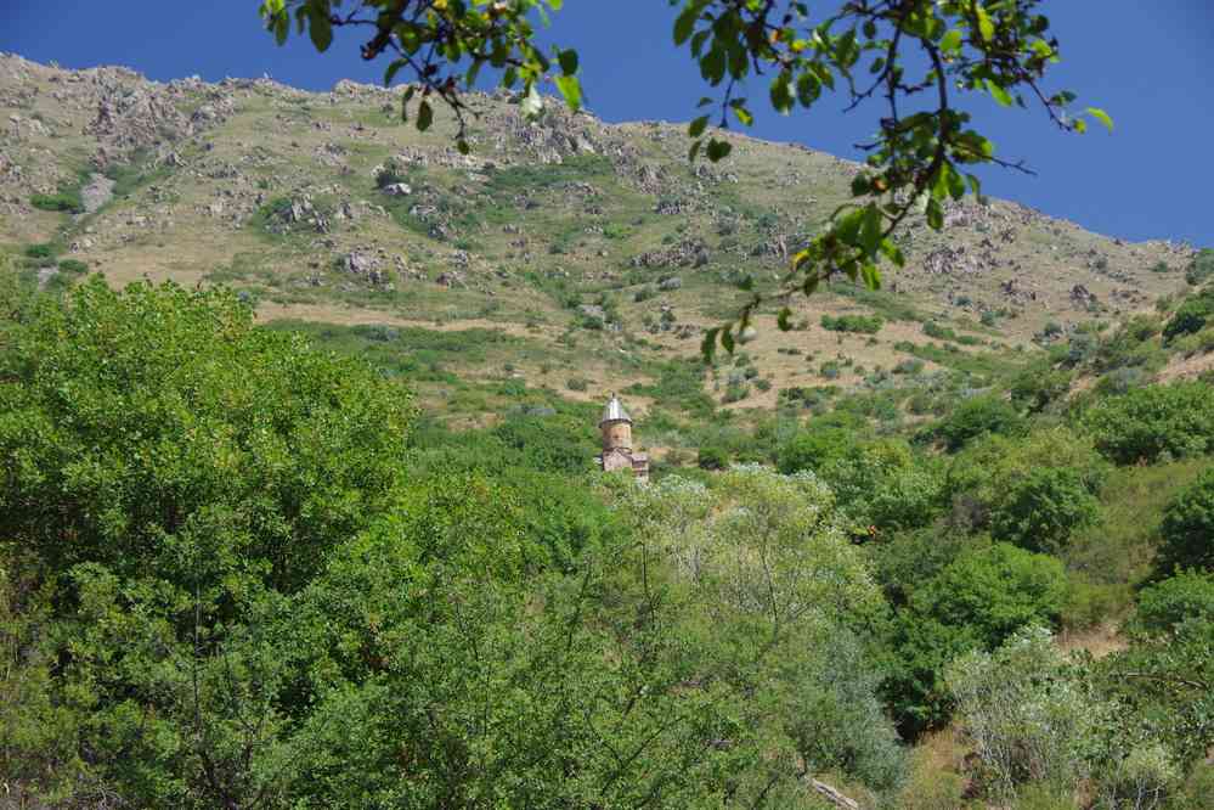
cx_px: 607
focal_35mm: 87
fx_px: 2934
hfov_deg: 23.4
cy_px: 405
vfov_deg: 15.7
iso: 200
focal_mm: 57.5
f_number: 9
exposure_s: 1/100
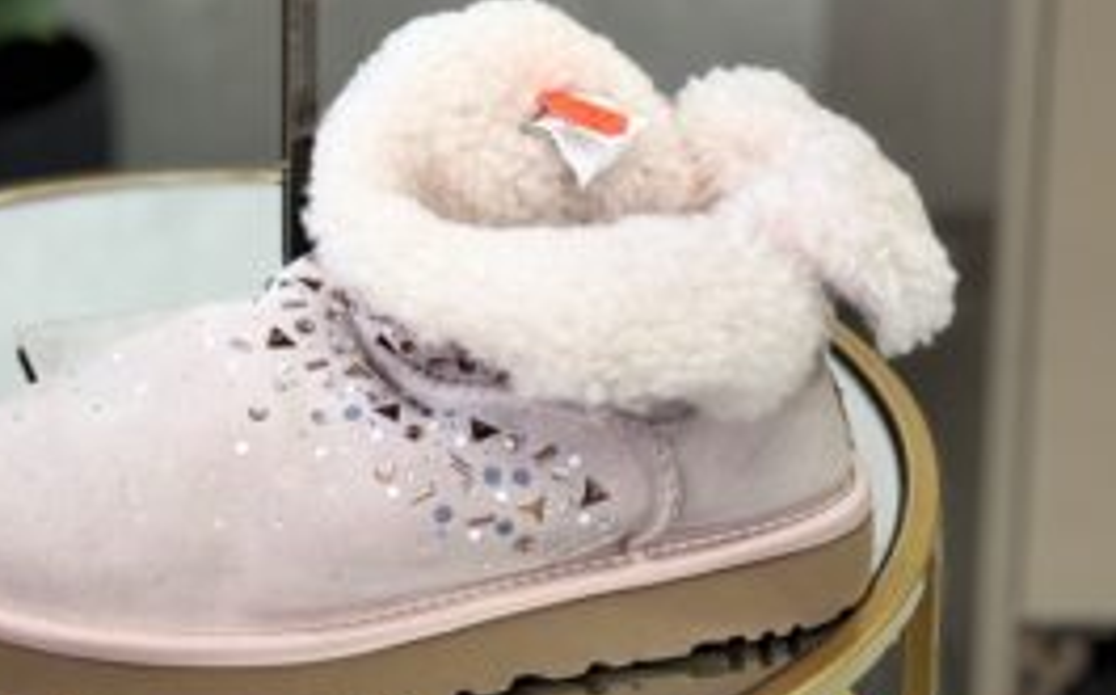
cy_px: -141
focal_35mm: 111
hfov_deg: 18.7
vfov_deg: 11.5
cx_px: 316
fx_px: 3372
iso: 40
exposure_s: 1/50
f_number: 1.6
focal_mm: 5.96
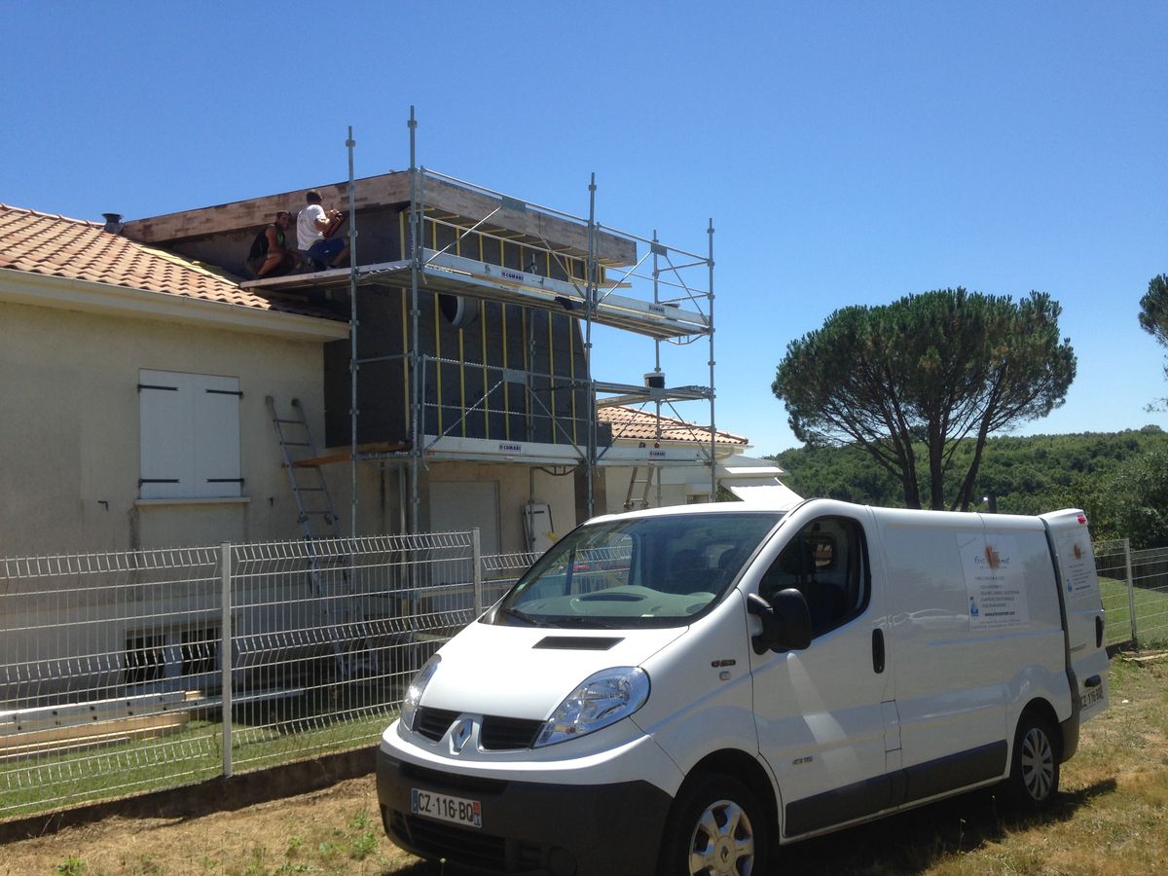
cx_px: 584
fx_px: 1113
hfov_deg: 55.4
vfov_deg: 42.9
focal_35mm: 33
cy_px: 438
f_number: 2.4
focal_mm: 4.12
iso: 50
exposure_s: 1/1178
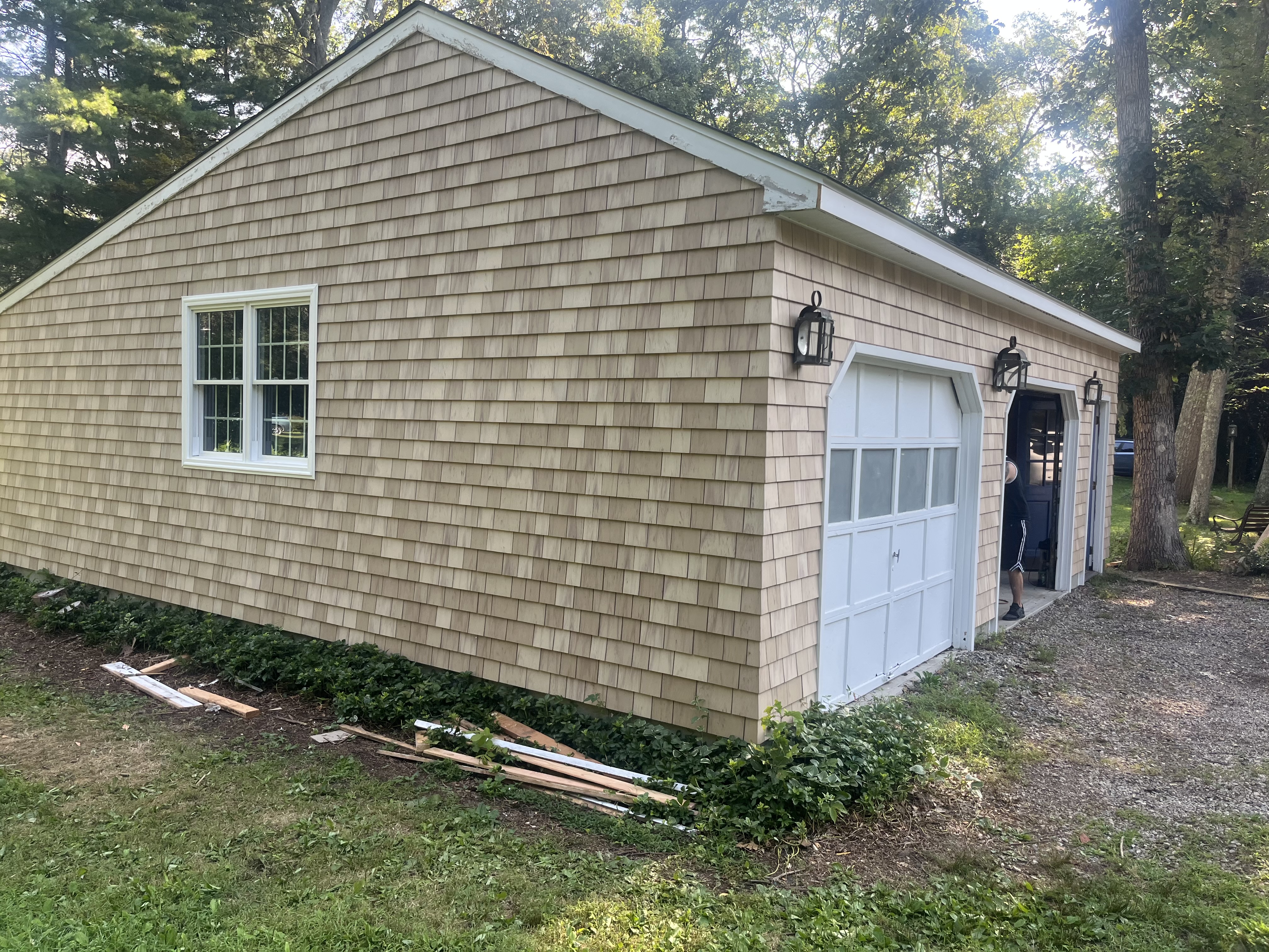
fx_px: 953
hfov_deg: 67.3
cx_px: 634
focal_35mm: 26
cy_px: 476
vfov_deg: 53.1
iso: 40
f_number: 1.6
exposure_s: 1/250
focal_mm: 5.1
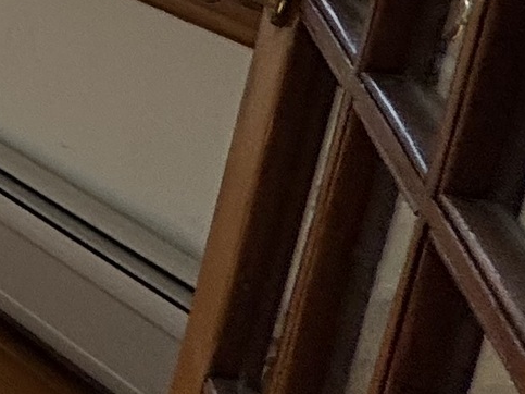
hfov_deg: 10.9
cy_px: -257
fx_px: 1349
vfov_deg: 15.0
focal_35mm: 89
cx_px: -1124
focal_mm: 2.22
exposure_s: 1/110
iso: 40
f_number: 2.2
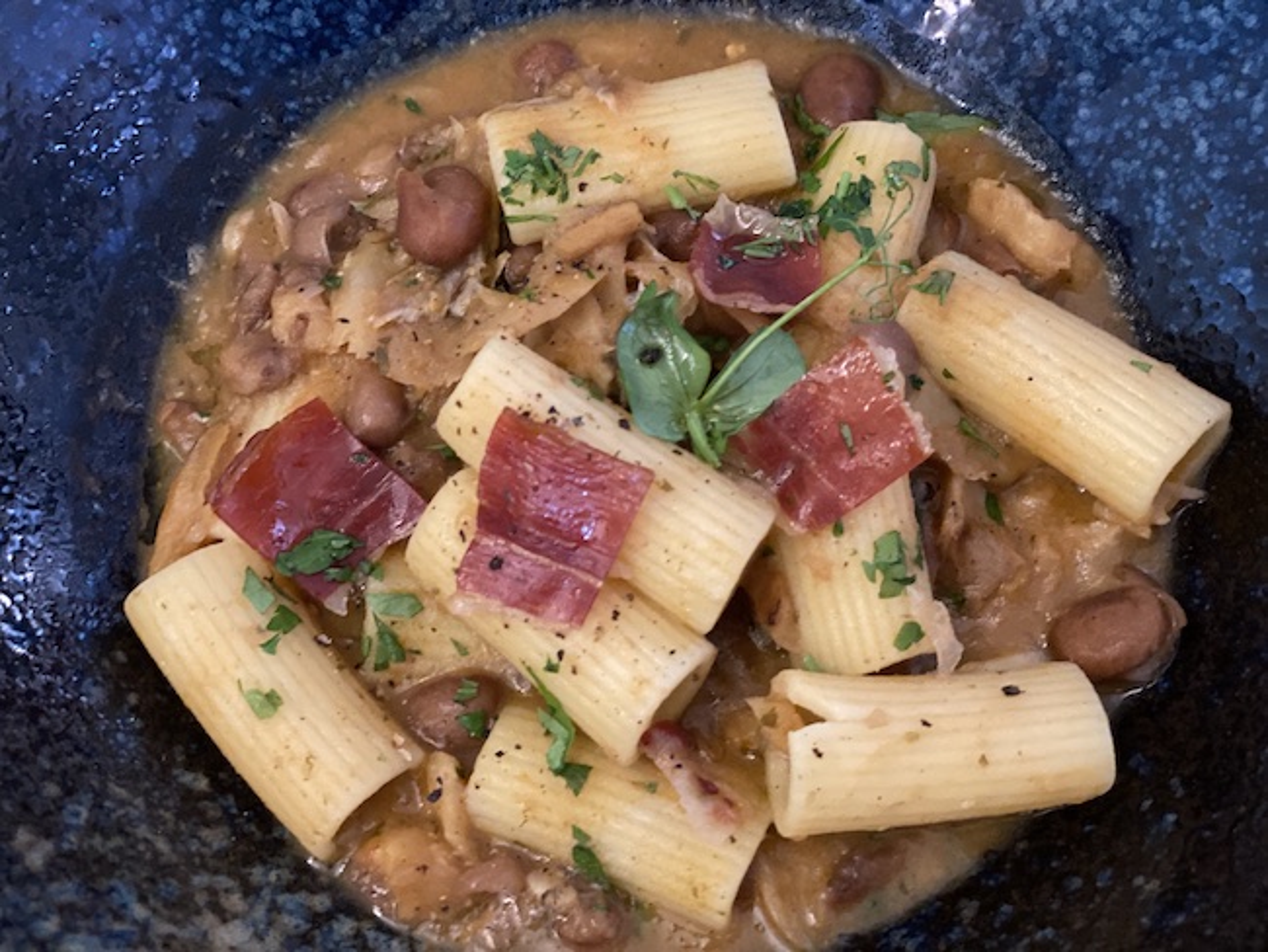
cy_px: 476
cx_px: 634
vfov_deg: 28.1
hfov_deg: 36.8
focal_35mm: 52
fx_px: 1905
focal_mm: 6
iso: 400
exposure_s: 1/14
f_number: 2
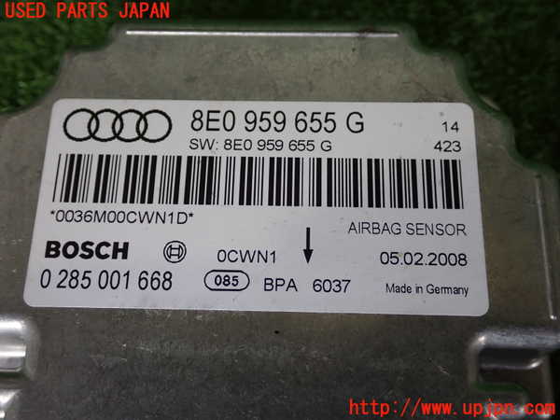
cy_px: 210
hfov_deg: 45.8
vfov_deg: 35.1
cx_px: 280
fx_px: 663
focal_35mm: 41
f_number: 2.8
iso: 200
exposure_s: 1/80
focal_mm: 7.31
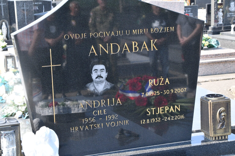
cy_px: 78
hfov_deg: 24.2
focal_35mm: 84
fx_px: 548
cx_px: 118
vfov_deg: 16.3
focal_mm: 56
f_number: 11
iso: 1250
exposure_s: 1/500
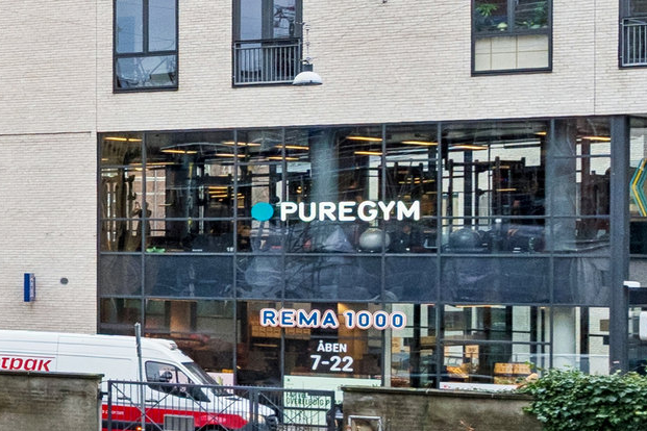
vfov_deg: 13.6
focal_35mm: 91
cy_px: -308
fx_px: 1642
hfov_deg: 15.5
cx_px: -786
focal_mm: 12.6
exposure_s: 1/160
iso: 400
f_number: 5.6
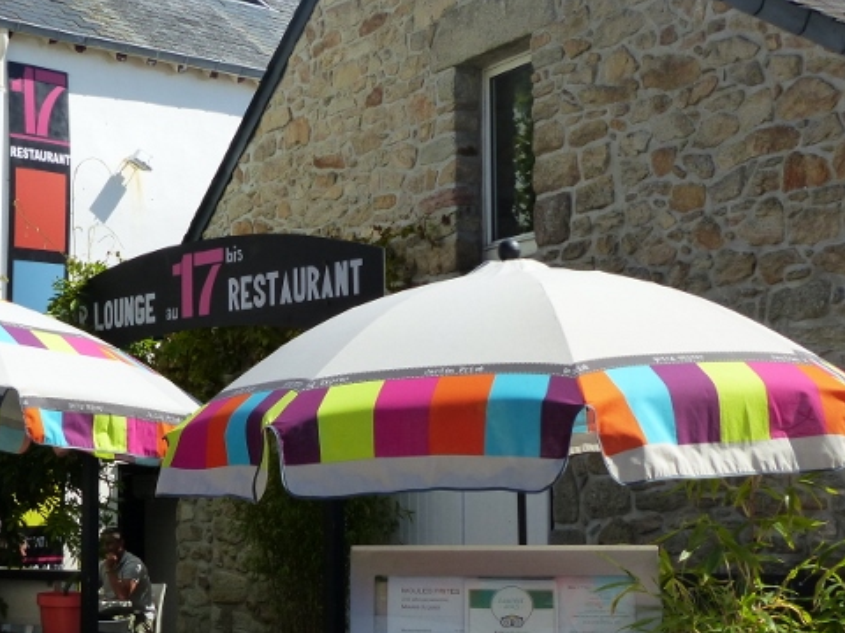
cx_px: 241
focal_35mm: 70
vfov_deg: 21.0
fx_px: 1709
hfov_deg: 27.5
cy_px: 404
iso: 160
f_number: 4
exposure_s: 1/1000
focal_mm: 7.6
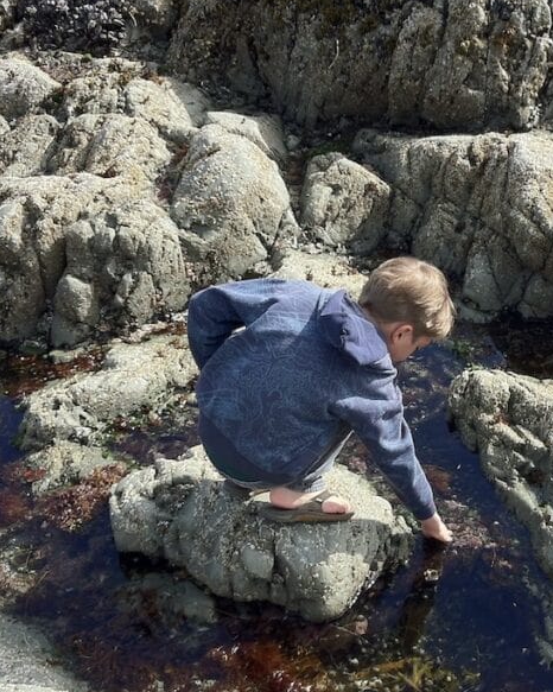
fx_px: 1228
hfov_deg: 25.2
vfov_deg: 31.5
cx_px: 377
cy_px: 350
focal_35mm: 60
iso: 80
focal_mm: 3.85
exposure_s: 1/628
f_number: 2.8
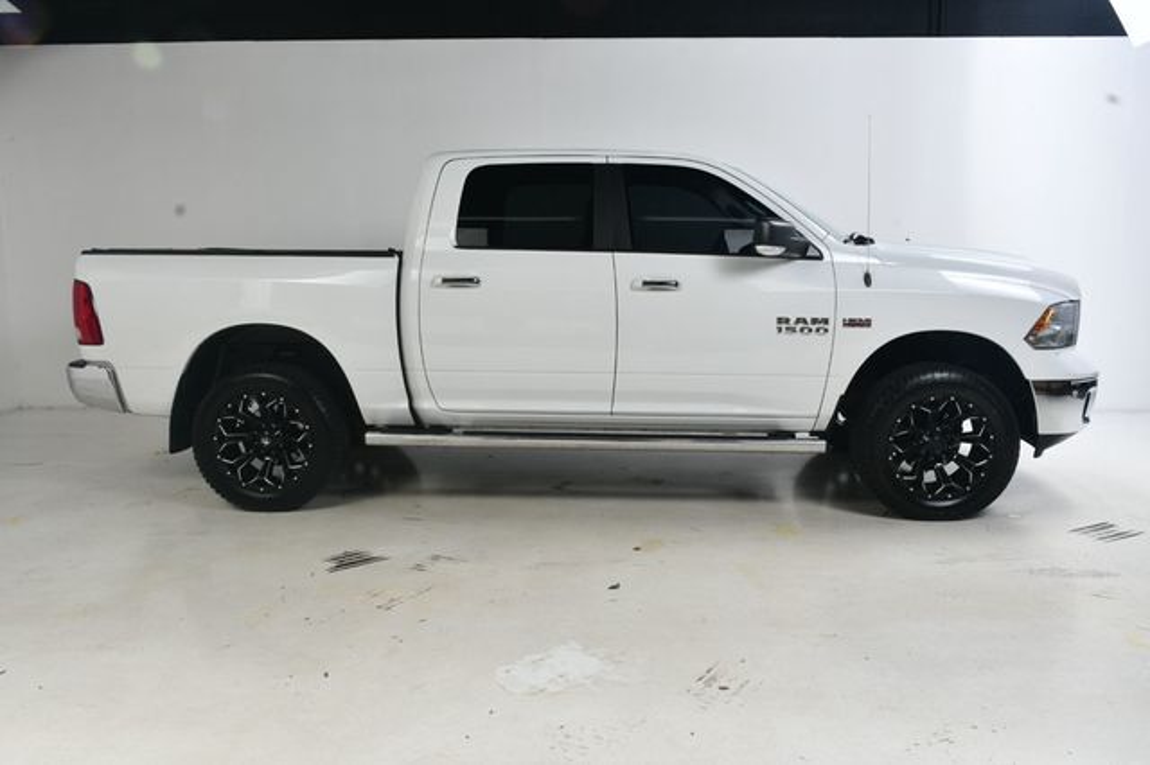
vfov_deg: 39.9
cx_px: 575
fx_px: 1054
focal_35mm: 33
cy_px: 382
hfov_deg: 57.2
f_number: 13
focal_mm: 22
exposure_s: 1/160
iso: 100
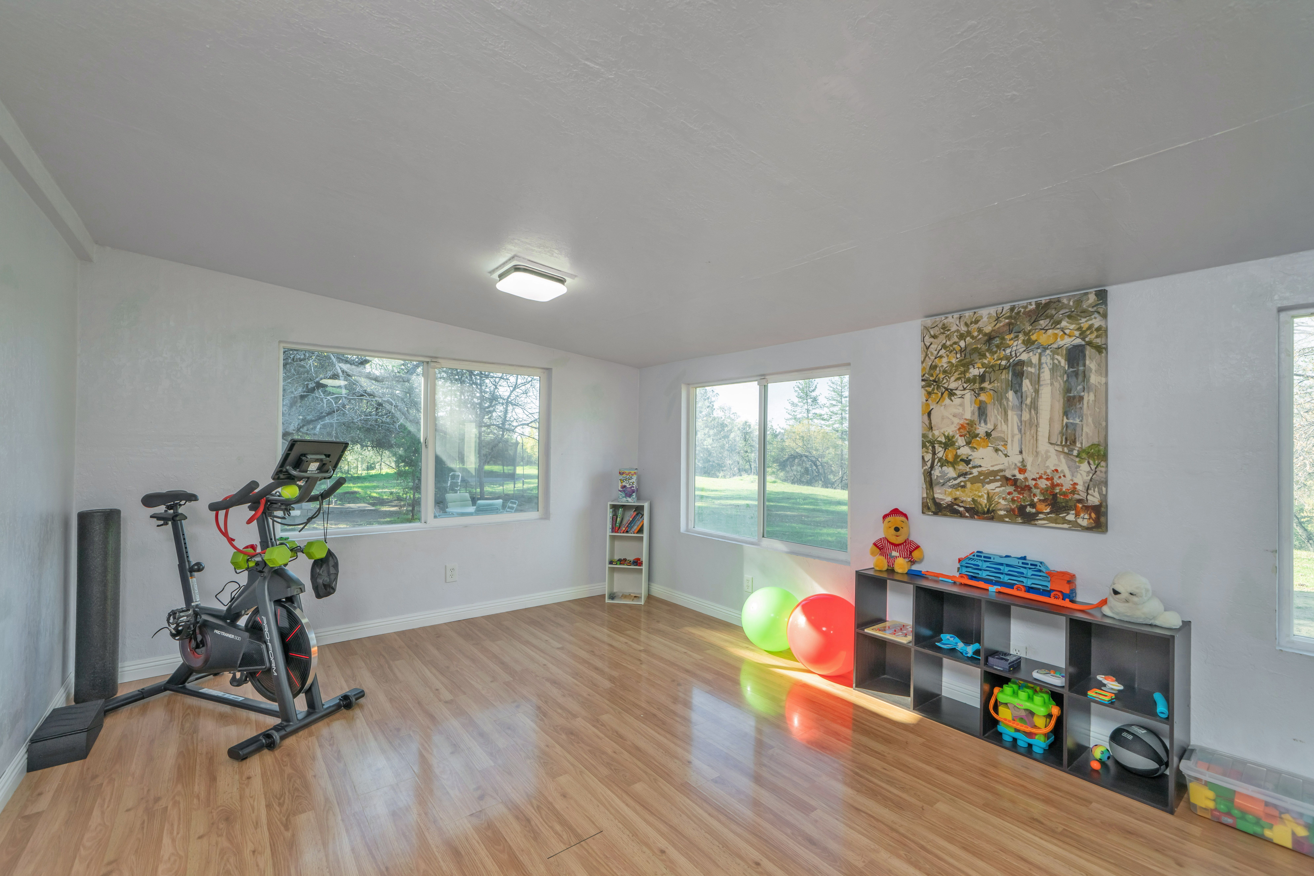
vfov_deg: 77.3
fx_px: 548
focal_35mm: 15
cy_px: 438
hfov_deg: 100.4
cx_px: 657
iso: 320
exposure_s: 1/80
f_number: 6.3
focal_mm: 15
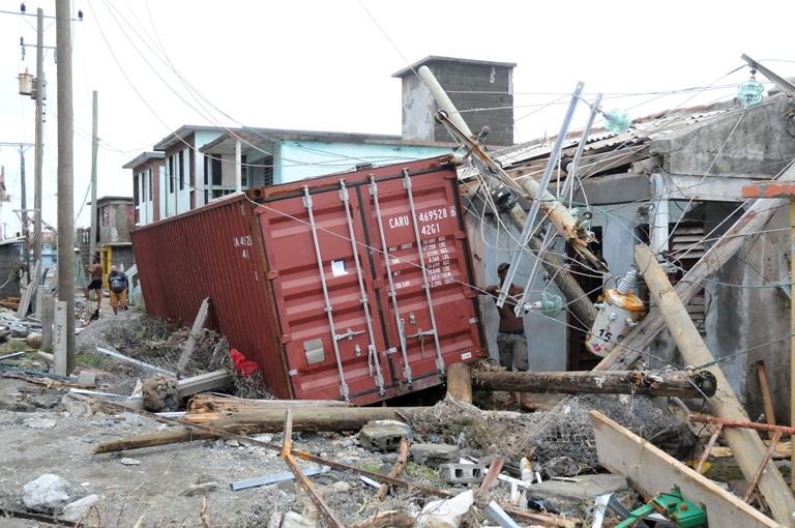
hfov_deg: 48.0
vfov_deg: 32.9
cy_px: 264
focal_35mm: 40
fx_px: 893
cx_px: 398
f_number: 4
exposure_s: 1/500
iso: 1600
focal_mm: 27
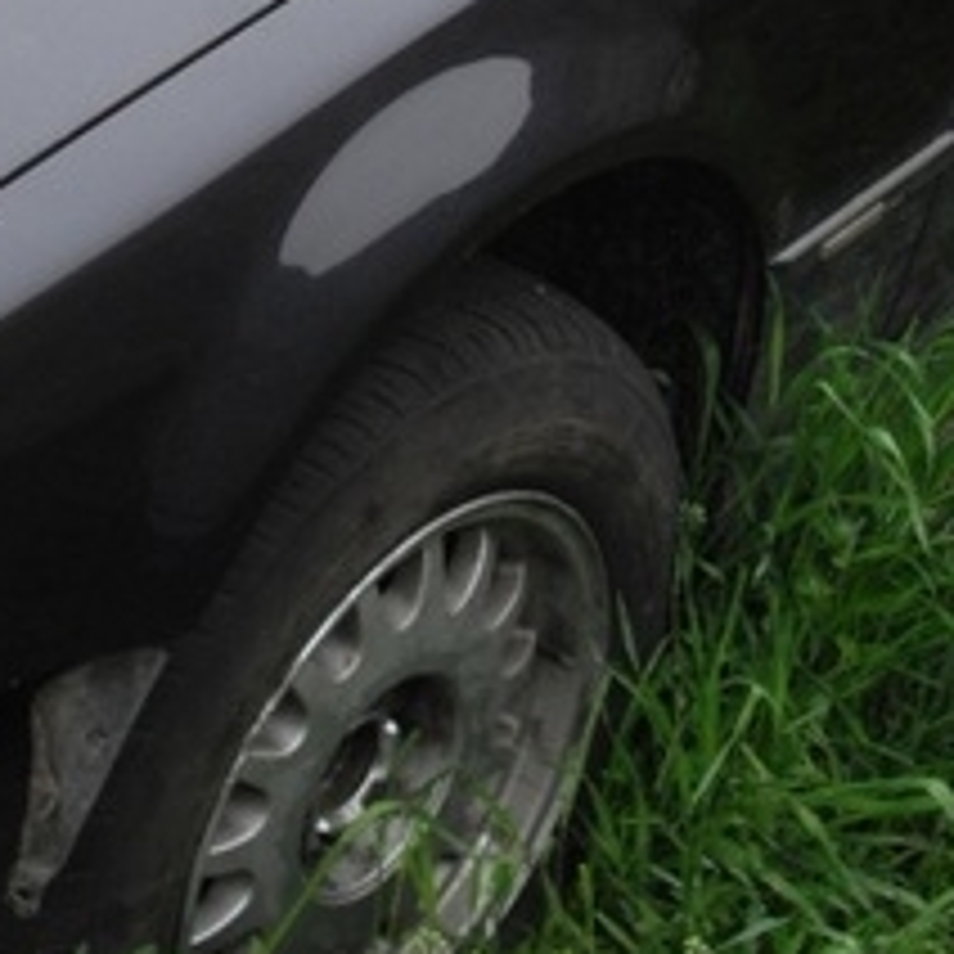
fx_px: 3960
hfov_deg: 13.7
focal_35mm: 127
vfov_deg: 13.4
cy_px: -112
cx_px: 297
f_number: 2.8
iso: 64
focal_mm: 7.9
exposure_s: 1/160
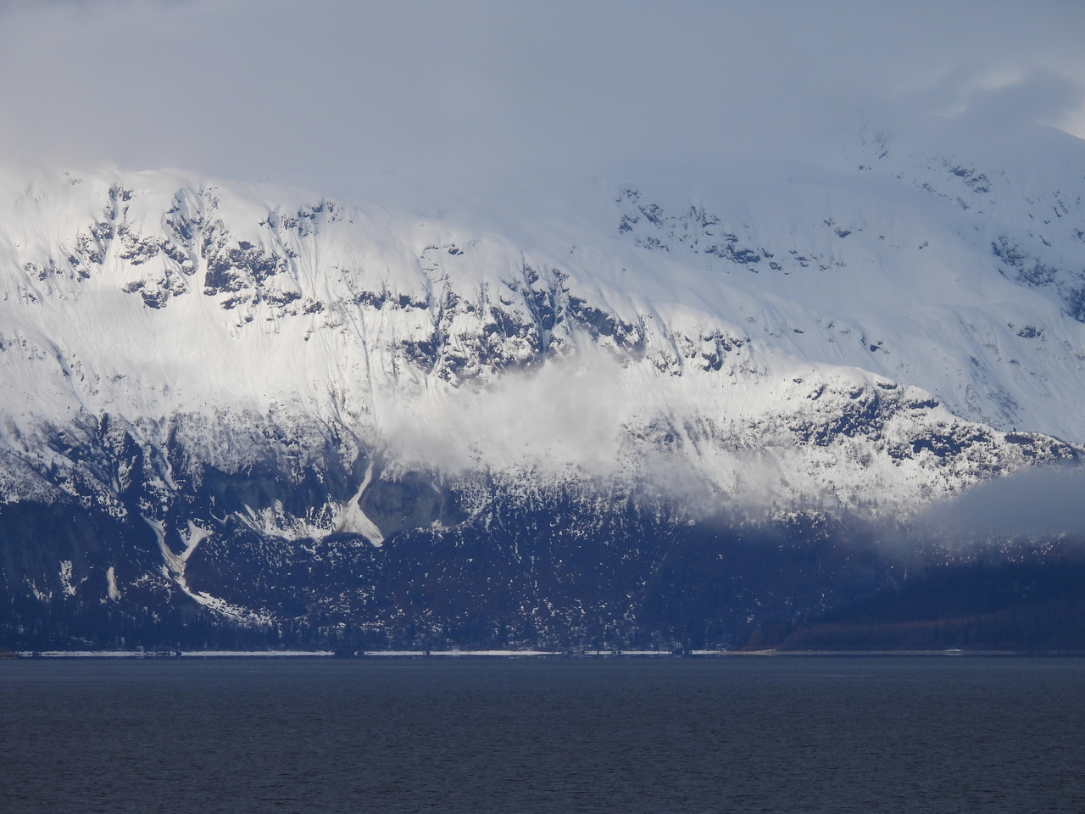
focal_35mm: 450
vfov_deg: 3.3
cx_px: 542
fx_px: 14105
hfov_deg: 4.4
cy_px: 407
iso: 100
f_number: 5
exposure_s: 1/1000
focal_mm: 80.3
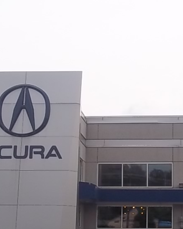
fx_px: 555
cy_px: 152
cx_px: 135
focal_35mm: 82
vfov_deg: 23.2
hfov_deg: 18.6
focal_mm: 6.5
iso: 80
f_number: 8
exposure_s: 1/250
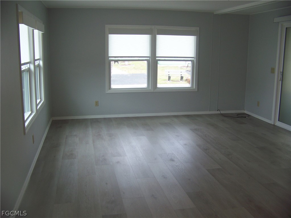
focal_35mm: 36
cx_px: 146
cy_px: 109
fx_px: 303
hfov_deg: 51.4
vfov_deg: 39.7
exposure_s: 1/60
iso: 64
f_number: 2.8
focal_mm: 5.85
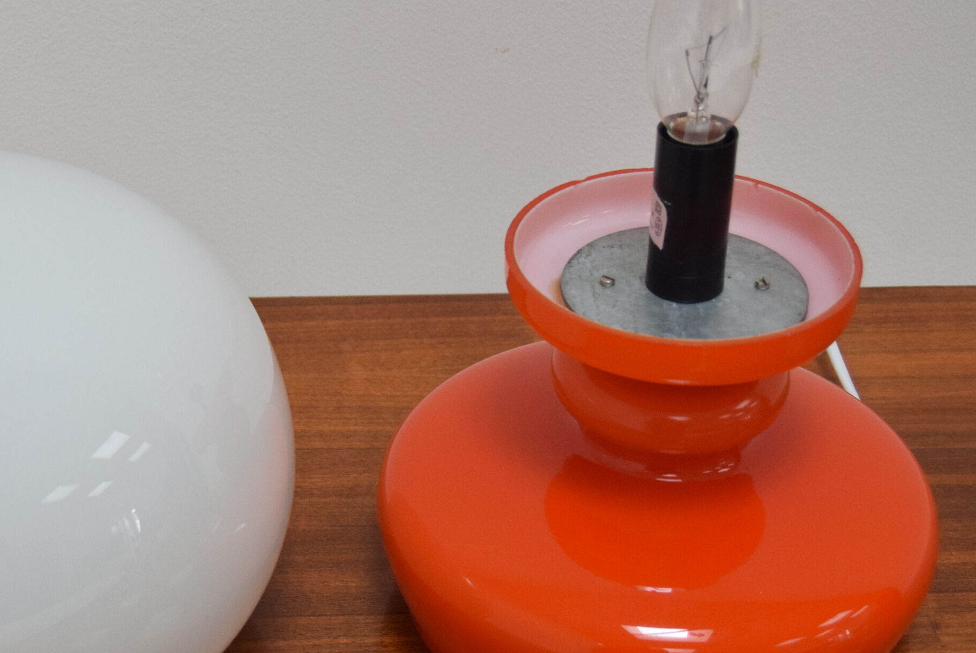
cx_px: 278
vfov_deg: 15.9
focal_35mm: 86
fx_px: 2329
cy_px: 408
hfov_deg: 23.5
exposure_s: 1/125
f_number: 5.6
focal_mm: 35
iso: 1600
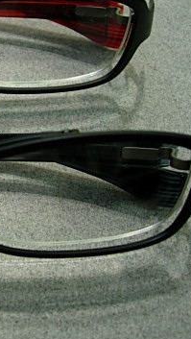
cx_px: -87
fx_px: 674
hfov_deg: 15.1
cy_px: 146
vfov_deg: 28.2
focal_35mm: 75
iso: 64
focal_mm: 7.8
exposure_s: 1/33.9
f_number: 2.8
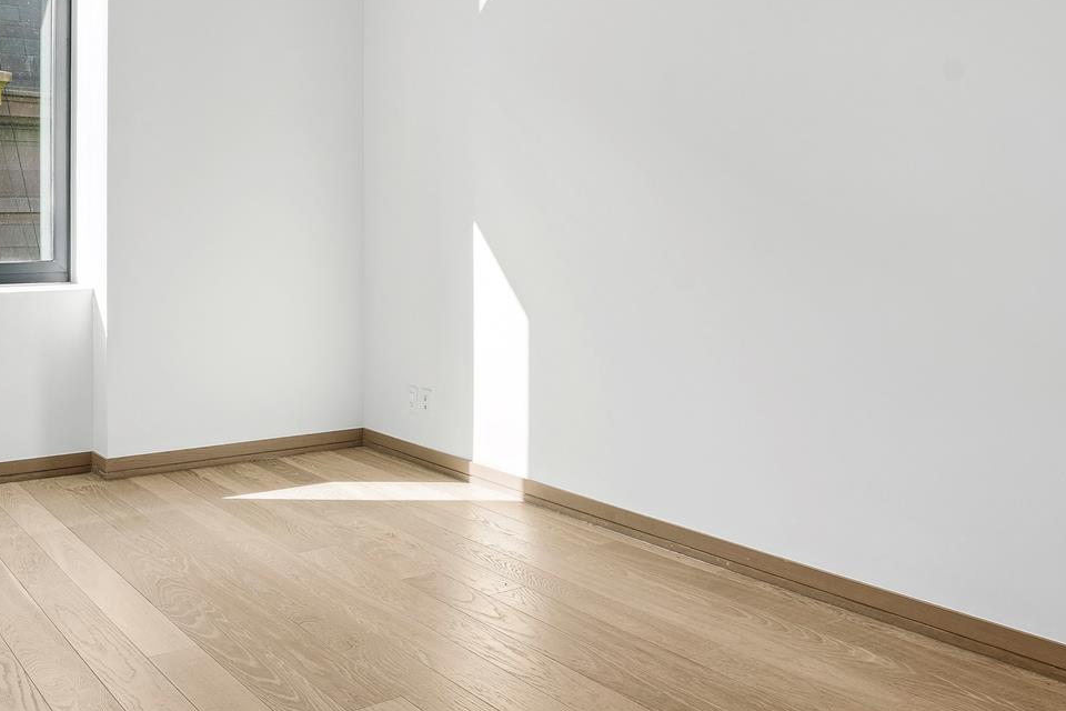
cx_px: 490
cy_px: 241
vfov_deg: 38.5
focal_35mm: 34
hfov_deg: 55.7
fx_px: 1007
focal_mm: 17
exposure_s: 1/15
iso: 100
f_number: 8
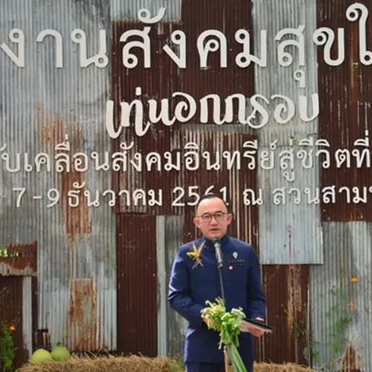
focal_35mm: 178
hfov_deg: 9.8
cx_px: 223
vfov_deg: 9.8
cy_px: 186
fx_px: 2164
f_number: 5.6
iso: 250
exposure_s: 1/125
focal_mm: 92
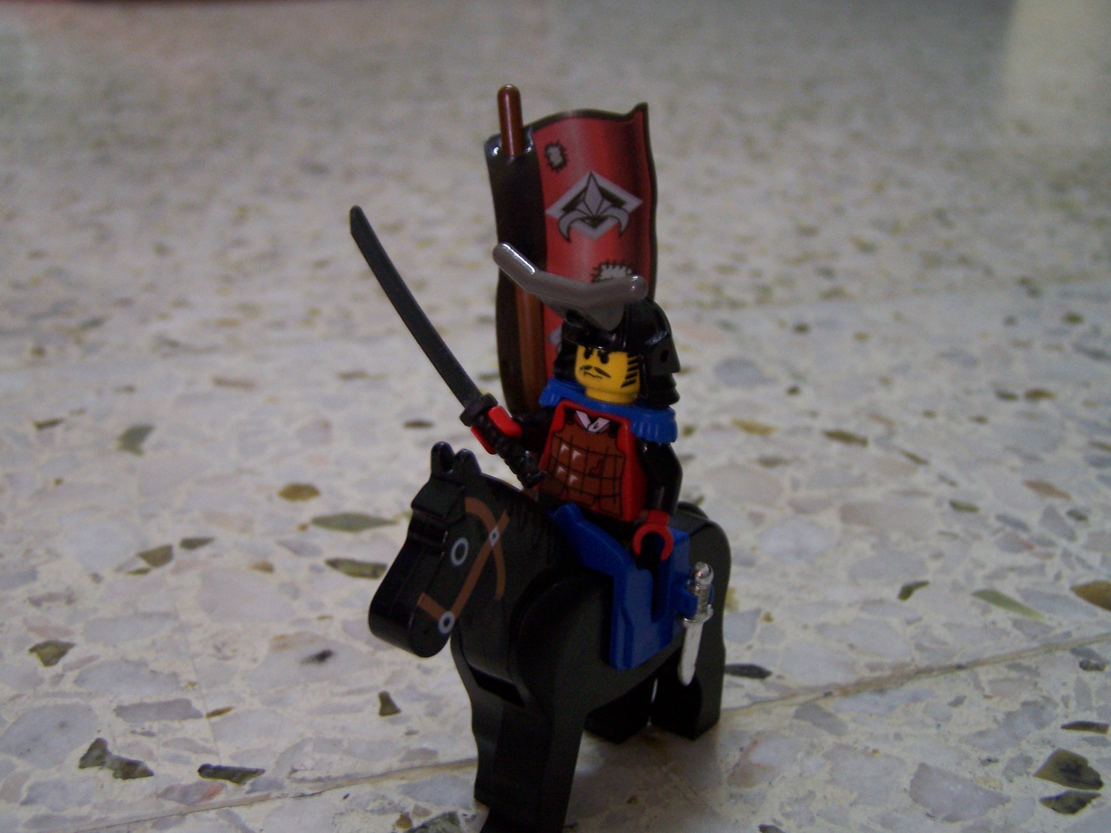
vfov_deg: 30.3
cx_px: 556
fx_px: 1541
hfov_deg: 39.7
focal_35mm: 48
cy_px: 416
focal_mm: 8
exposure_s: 1/8
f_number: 3
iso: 140
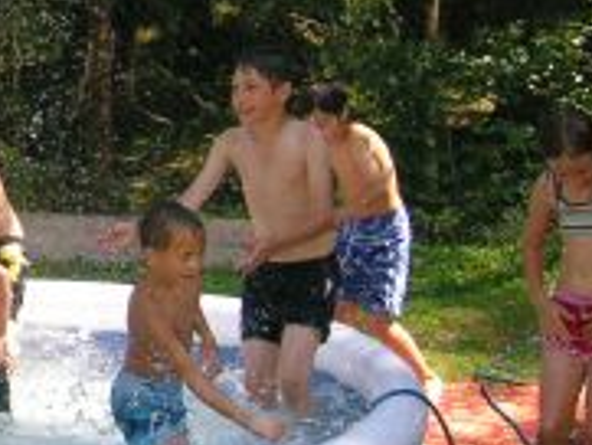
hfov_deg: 17.0
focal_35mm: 109
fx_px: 1865
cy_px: 226
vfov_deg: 13.6
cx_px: -182
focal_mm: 6.1
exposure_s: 1/750
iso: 160
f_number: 2.8
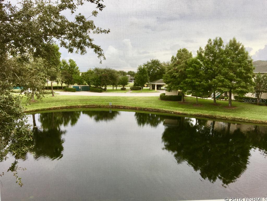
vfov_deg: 48.2
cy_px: 100
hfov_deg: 61.7
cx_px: 134
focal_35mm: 29
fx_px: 224
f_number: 2.2
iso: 25
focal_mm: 4.15
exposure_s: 1/481
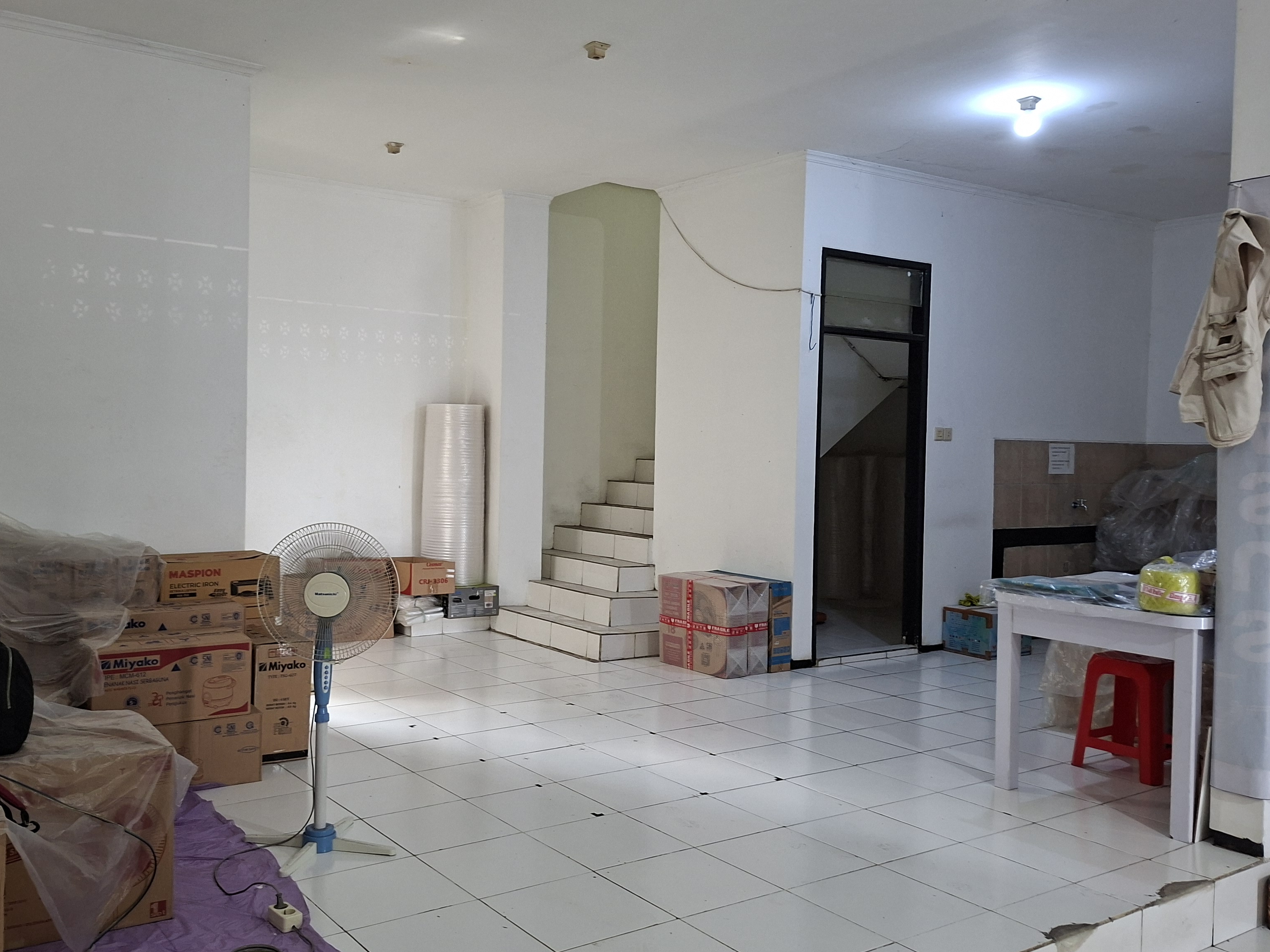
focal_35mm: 30
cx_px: 533
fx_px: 1101
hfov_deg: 59.6
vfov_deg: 46.8
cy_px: 448
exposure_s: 1/33
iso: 400
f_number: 1.8
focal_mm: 5.54
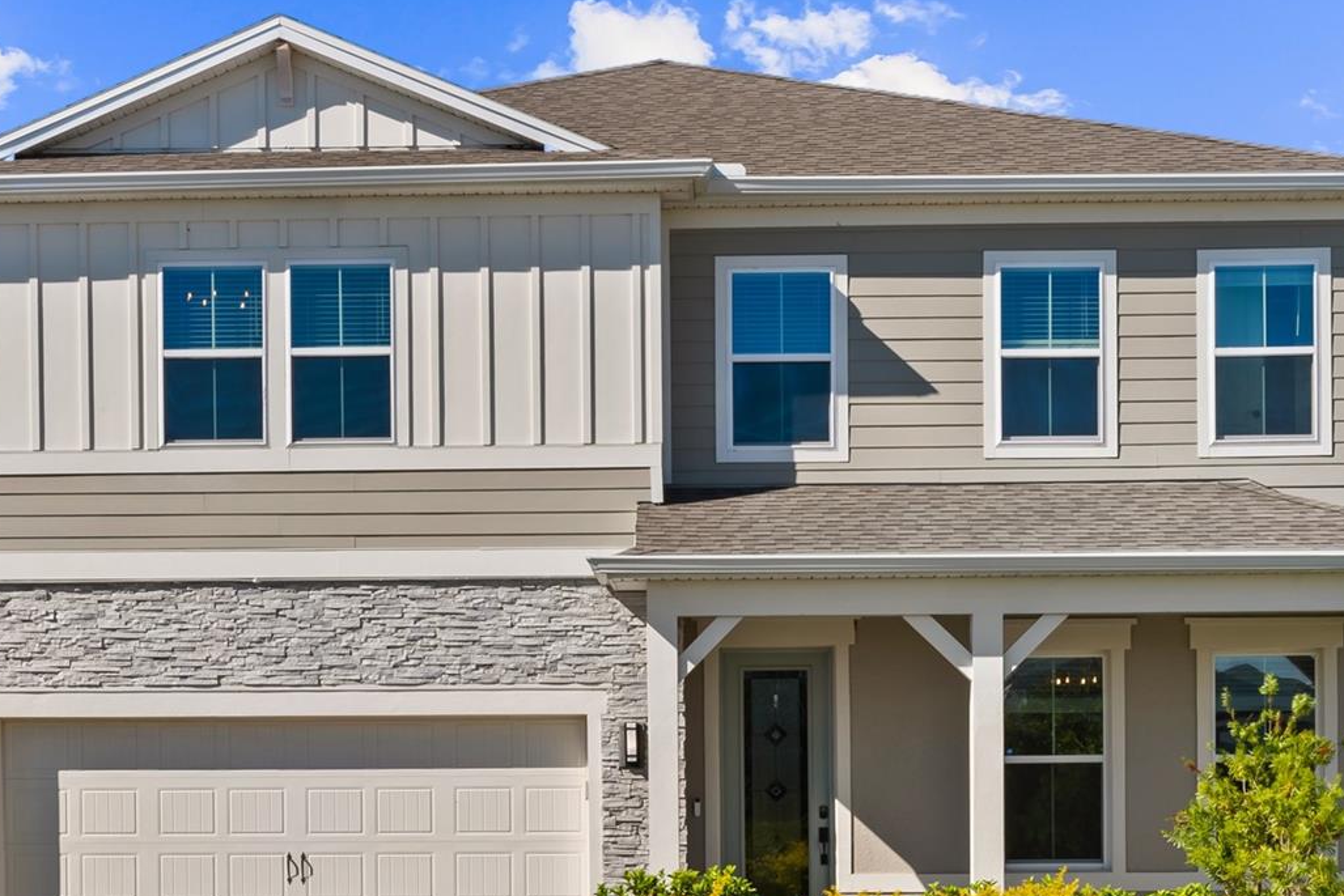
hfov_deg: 30.1
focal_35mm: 67
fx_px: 2502
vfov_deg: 20.3
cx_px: 629
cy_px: 566
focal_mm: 43
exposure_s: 1/5
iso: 160
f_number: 22
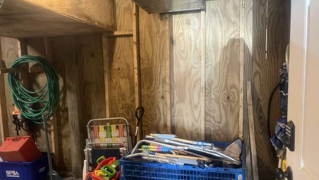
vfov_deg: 38.9
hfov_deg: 64.3
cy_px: 100
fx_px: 254
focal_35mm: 30
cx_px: 157
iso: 400
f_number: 1.6
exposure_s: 1/60
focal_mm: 5.1
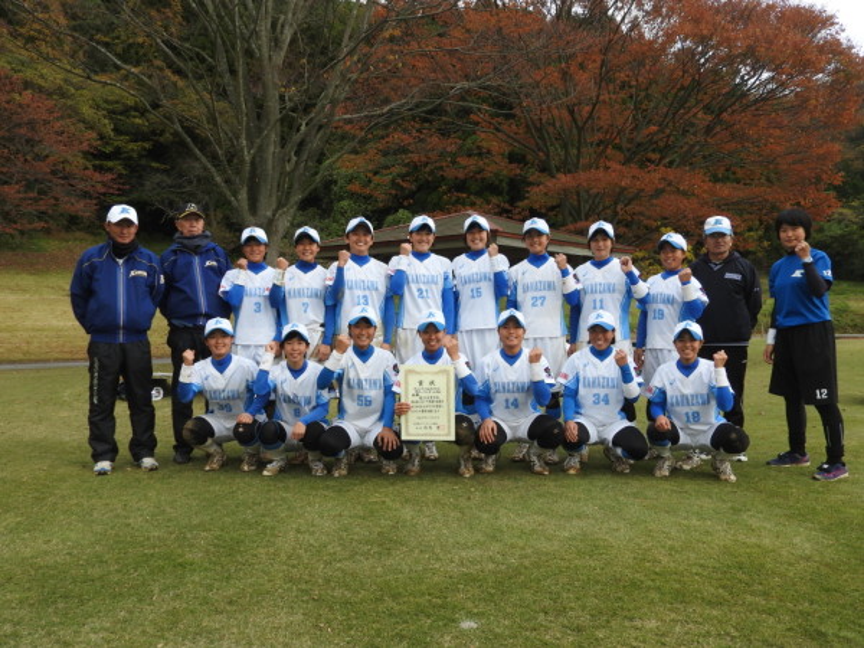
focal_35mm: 30
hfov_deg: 60.0
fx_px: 749
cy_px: 324
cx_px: 432
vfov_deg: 46.8
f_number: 3.5
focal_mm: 5.4
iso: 100
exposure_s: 1/200
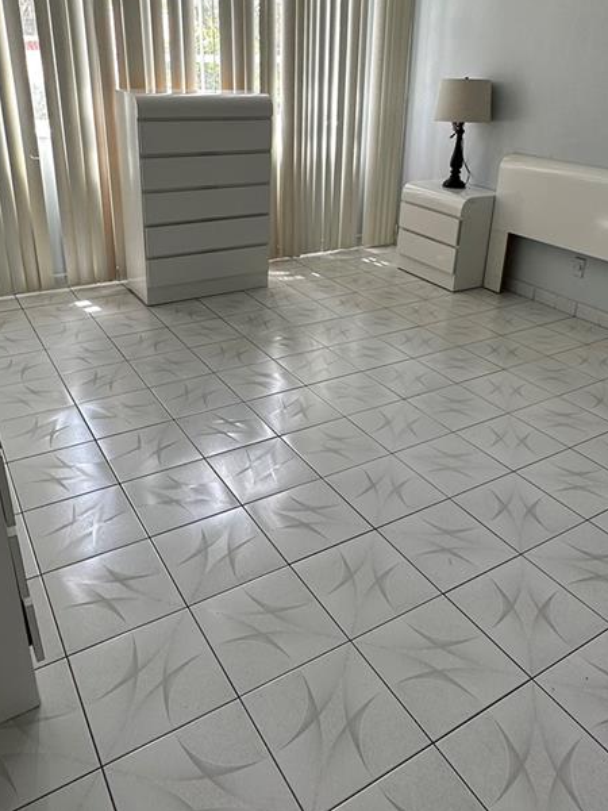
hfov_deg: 49.7
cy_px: 331
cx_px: 312
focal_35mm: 28
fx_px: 656
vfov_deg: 63.0
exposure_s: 1/110
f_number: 2.2
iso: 40
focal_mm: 2.22
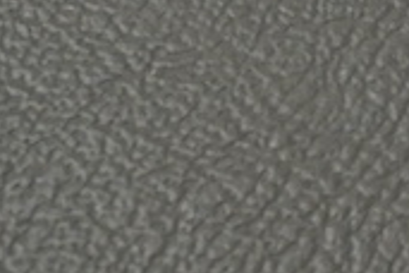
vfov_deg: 5.7
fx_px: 2692
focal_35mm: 237
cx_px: 933
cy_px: -223
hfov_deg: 8.1
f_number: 10
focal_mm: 30
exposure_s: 1/125
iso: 1250
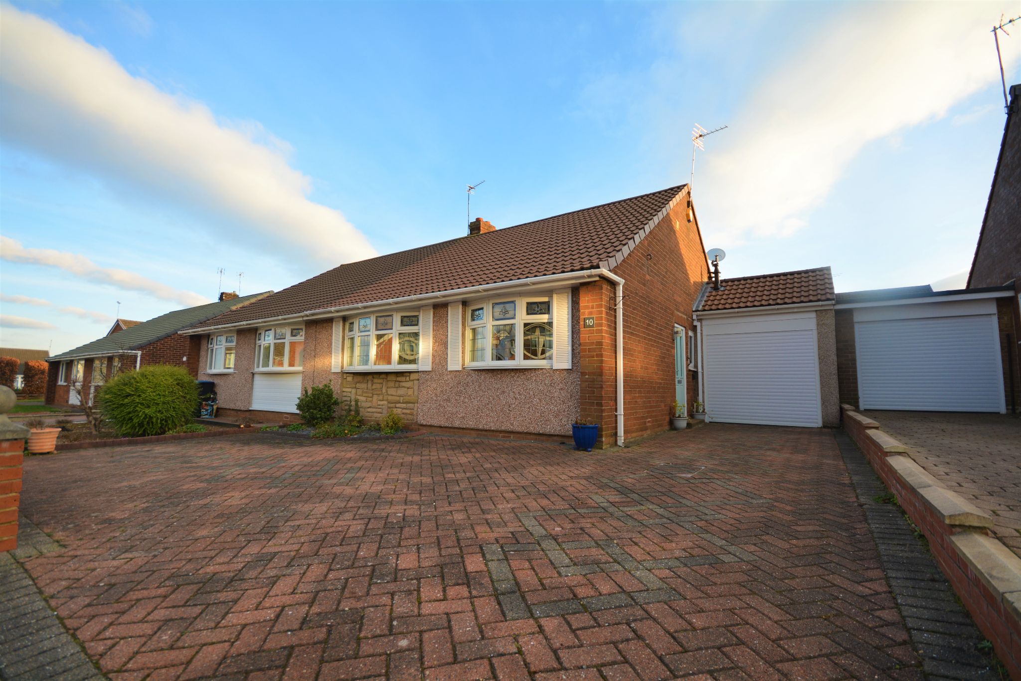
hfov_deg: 100.4
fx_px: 425
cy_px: 340
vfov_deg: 77.3
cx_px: 510
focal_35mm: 15
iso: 200
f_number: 6.3
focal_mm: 10
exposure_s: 1/160
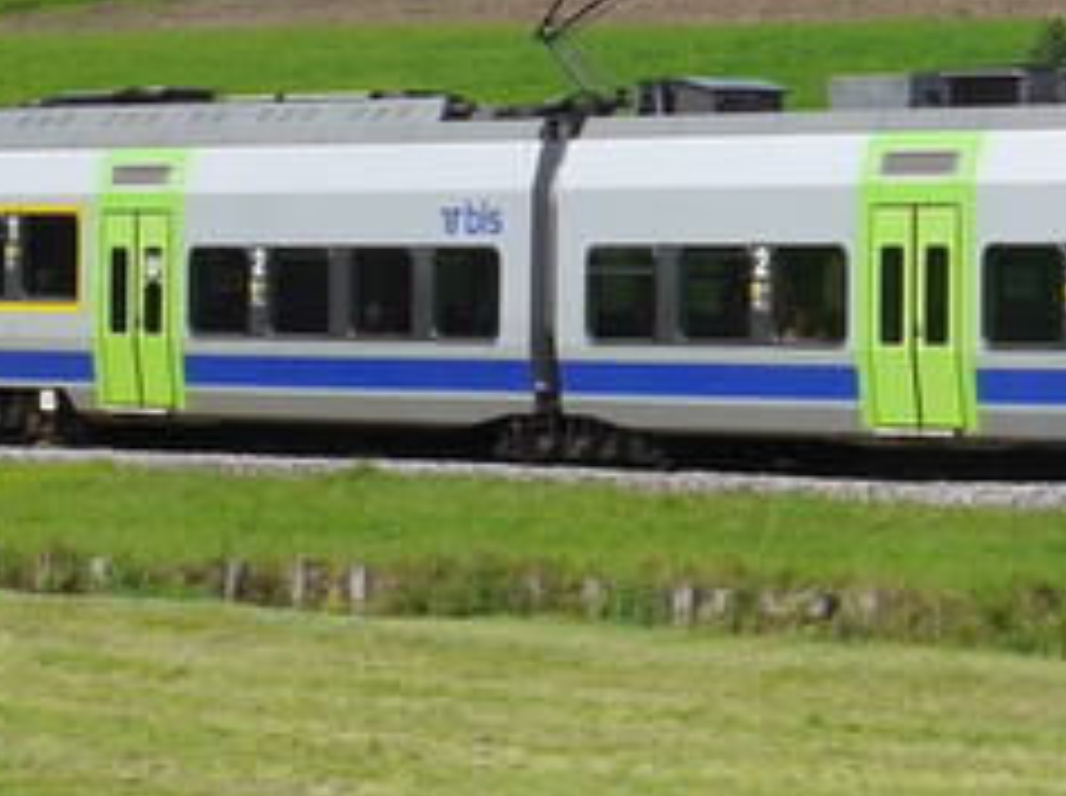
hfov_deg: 9.2
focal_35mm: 211
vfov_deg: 7.0
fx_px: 6488
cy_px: -72
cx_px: 1498
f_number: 8
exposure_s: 1/250
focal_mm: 25
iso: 160
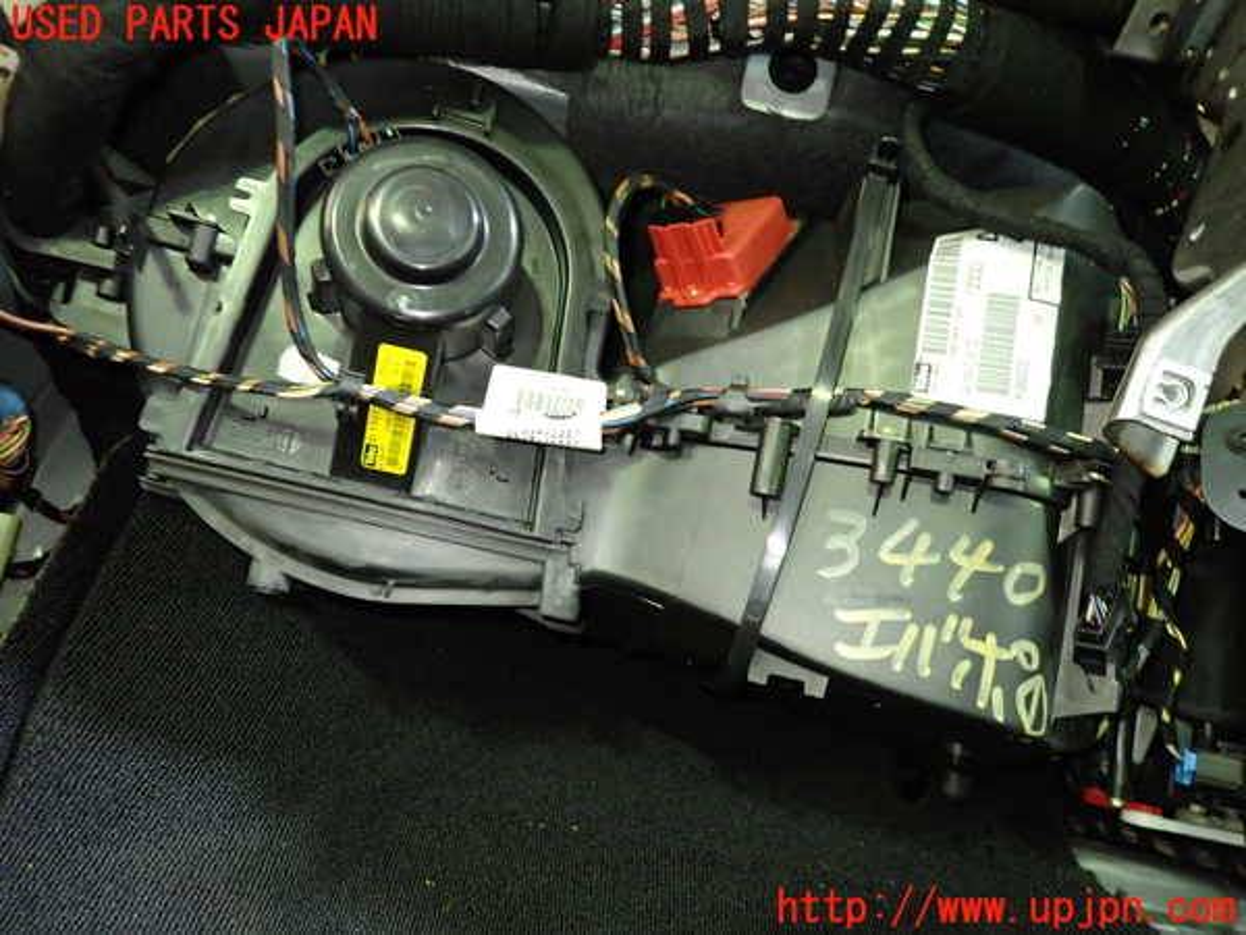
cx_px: 623
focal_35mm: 25
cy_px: 468
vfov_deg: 54.9
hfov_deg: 69.4
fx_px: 900
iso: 640
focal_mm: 4.5
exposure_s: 1/30
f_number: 2
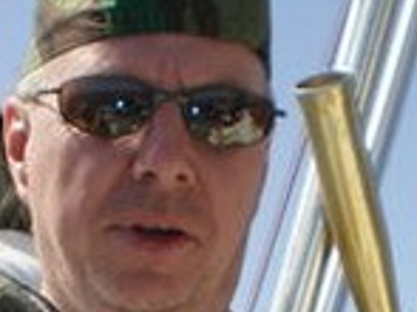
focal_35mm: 180
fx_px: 2167
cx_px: 173
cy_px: 516
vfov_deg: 8.0
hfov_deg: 11.0
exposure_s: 1/500
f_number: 4.9
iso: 50
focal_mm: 7.4
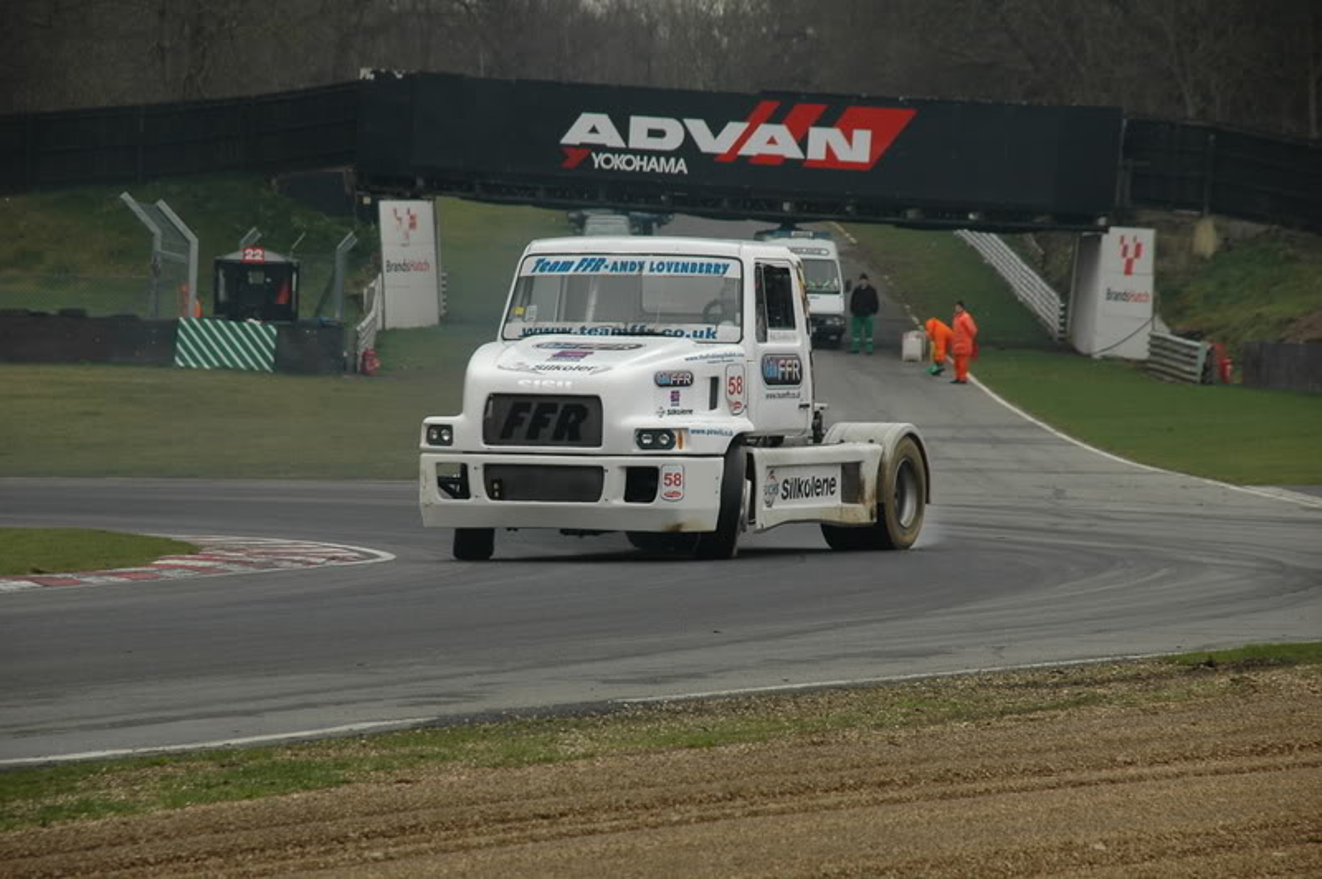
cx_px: 661
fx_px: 6880
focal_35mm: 188
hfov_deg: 11.0
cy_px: 440
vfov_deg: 7.3
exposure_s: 1/250
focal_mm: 125
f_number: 8
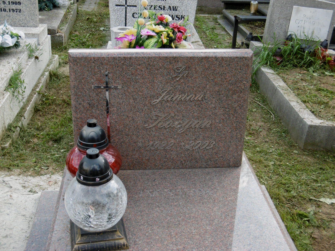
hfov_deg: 37.5
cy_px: 126
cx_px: 168
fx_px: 494
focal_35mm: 51
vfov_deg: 28.6
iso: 100
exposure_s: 1/100
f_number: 4
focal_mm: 9.2
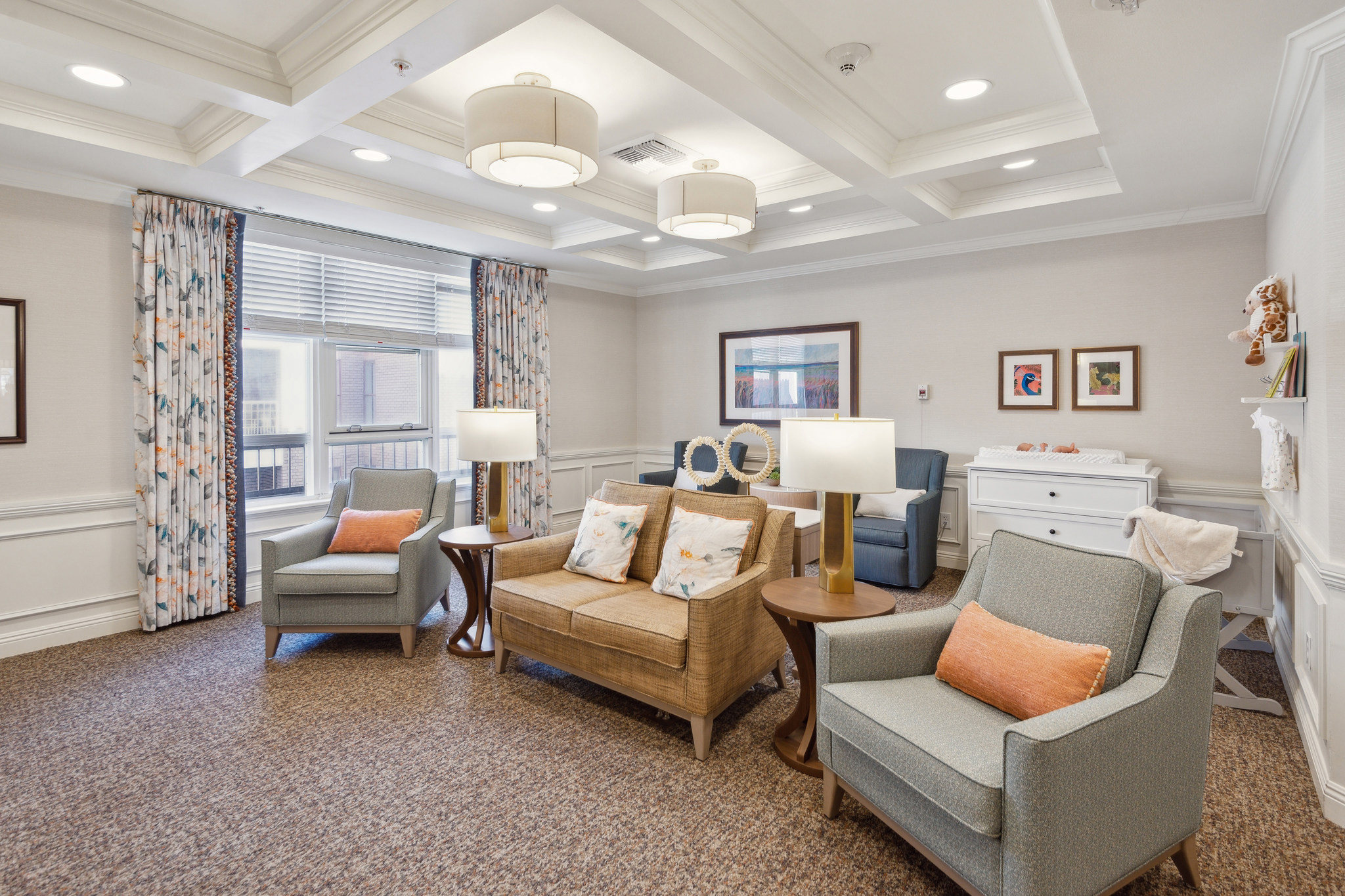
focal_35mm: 17
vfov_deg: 70.4
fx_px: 635
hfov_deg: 93.3
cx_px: 672
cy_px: 448
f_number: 8
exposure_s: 1/20
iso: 640
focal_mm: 17
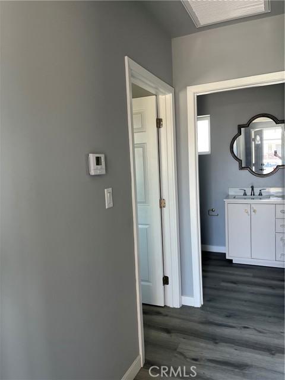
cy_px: 190
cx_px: 142
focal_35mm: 26
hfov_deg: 53.1
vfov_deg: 67.3
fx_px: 285
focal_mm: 5.1
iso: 125
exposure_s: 1/121
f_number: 1.6
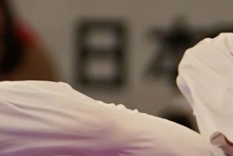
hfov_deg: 1.6
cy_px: 145
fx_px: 8229
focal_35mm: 1271
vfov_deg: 1.1
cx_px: 118
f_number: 2.8
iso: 1250
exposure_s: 1/1000
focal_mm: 159
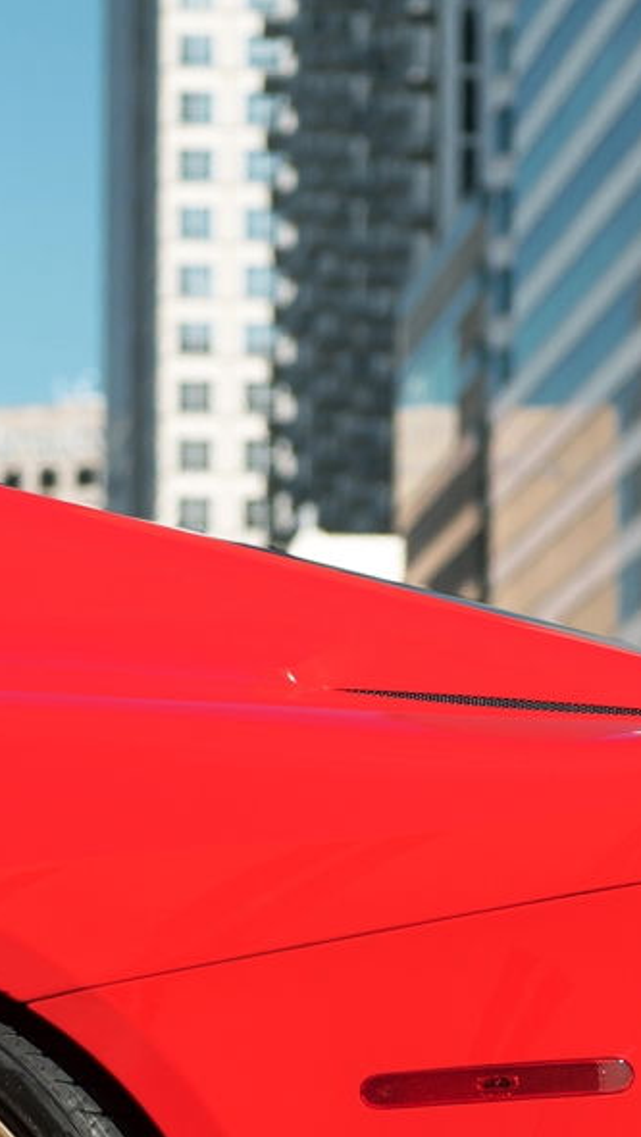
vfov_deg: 9.0
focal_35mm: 238
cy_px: 905
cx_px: 237
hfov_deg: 5.1
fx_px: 7182
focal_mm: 70
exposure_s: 1/500
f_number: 4
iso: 80
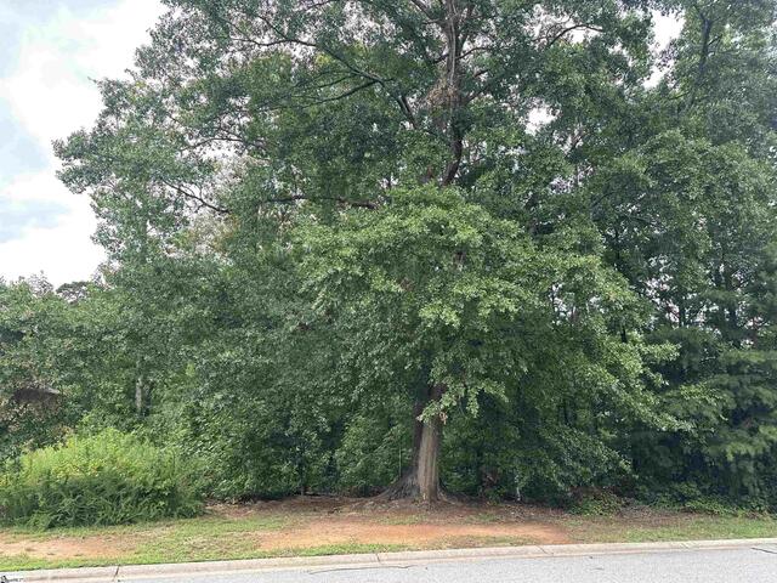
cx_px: 388
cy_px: 292
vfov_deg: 56.8
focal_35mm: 24
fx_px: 539
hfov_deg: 71.6
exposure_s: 1/441
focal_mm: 6.86
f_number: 1.78
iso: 80
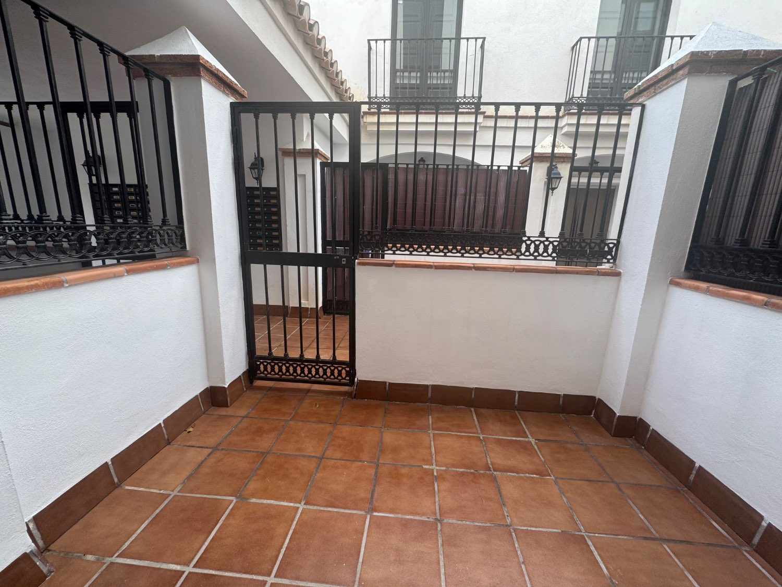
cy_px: 294
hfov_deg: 102.1
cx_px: 391
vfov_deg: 85.7
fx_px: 316
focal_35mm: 14
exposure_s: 1/99
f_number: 2.2
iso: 50
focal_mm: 2.22
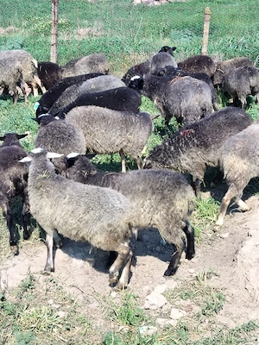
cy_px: 172
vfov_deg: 34.9
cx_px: 130
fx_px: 549
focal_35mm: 55
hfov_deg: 26.6
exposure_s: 1/835
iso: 100
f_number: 1.8
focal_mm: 4.15
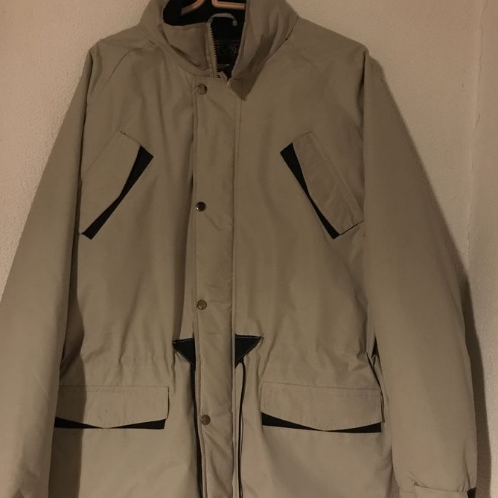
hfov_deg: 44.9
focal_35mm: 37
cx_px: 241
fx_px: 602
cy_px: 285
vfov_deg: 44.8
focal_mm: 3.99
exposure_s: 1/4
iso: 100
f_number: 1.8
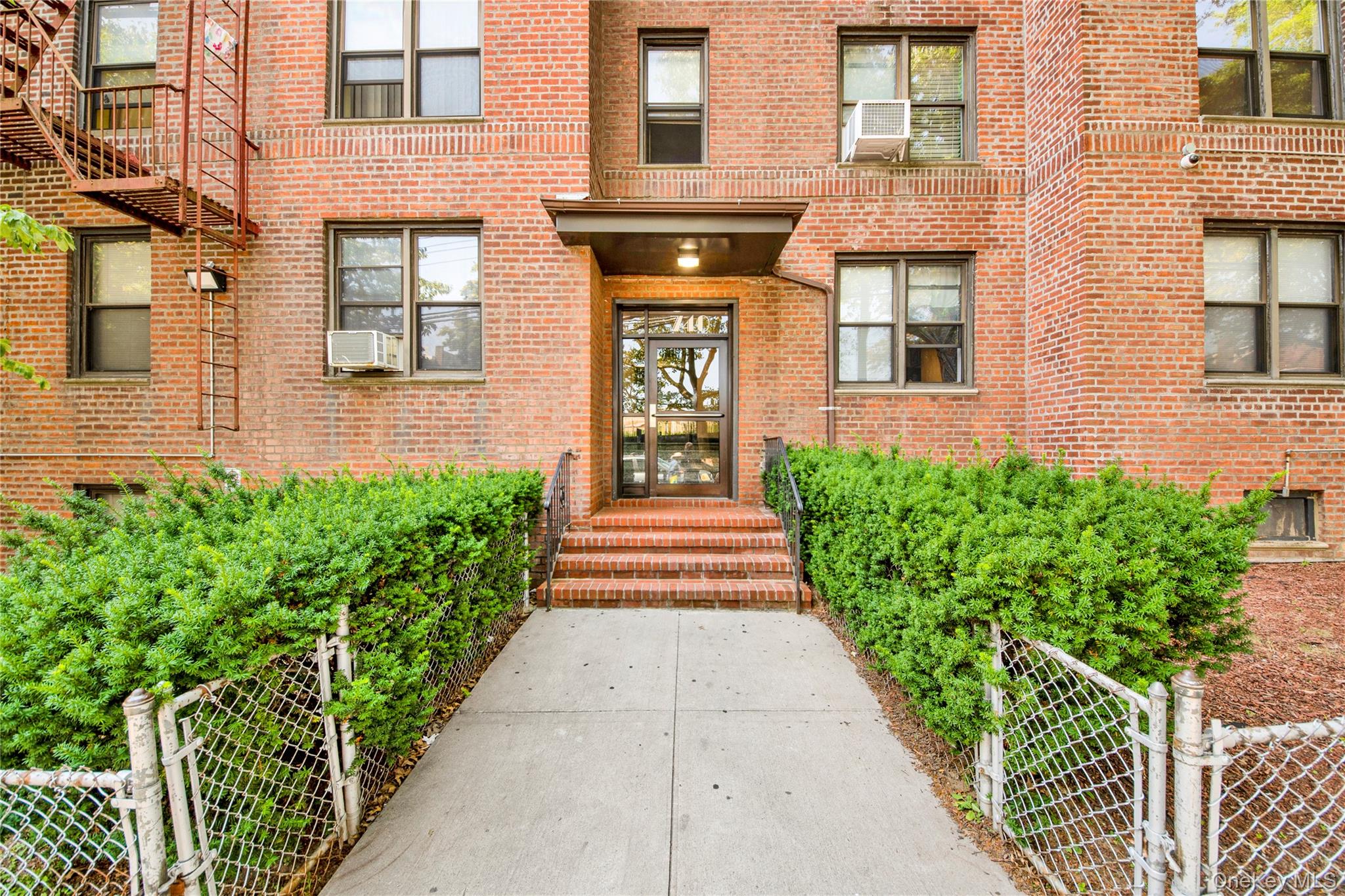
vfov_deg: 90.0
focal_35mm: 12
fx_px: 448
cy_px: 448
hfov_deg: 112.6
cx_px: 672
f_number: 8
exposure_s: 1/30
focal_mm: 8
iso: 100
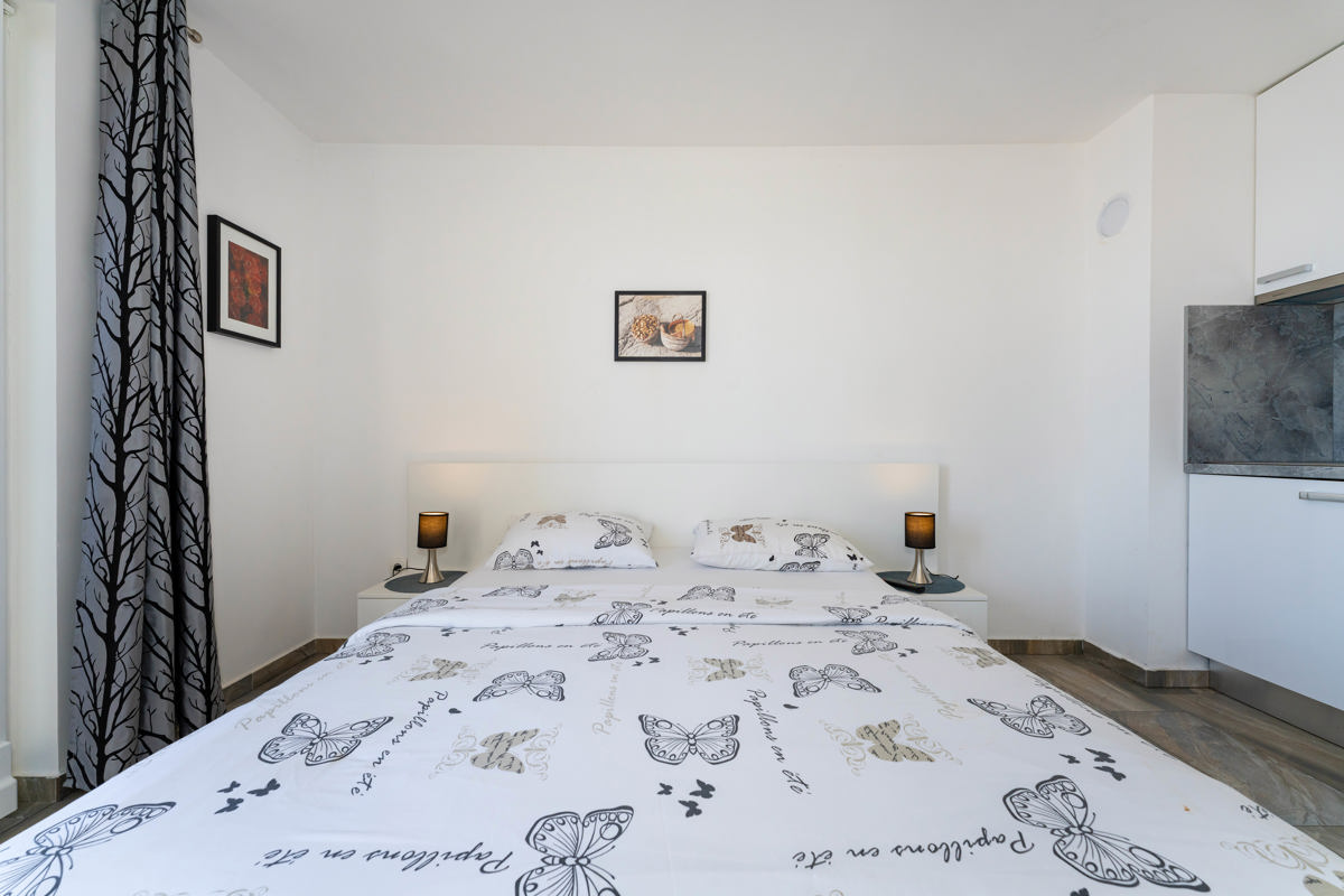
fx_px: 523
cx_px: 672
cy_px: 448
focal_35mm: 14
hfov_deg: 104.3
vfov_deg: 81.2
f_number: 7.1
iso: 800
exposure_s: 1/200
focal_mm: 14
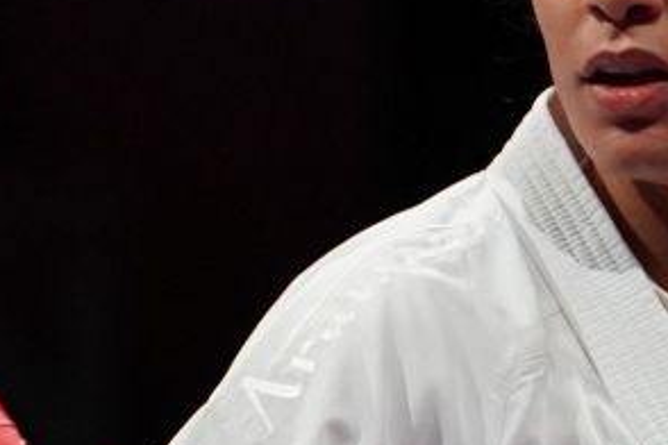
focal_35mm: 1226
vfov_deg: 1.1
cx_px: -520
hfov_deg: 1.7
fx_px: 22747
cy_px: 820
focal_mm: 200
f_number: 2.8
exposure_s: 1/1000
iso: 2000
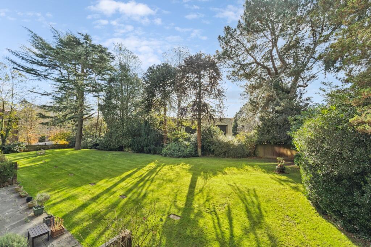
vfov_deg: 73.8
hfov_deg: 96.7
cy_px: 124
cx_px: 186
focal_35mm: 16
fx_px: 165
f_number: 9
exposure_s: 1/640
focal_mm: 16
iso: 400
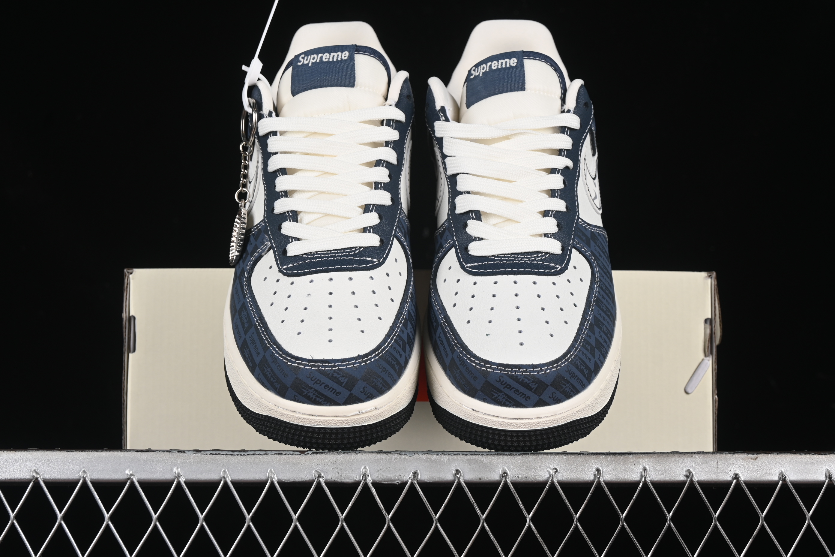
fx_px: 1739
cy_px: 278
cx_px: 418
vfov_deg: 18.2
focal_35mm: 75
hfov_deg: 27.0
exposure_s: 1/80
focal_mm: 50
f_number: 8
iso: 160
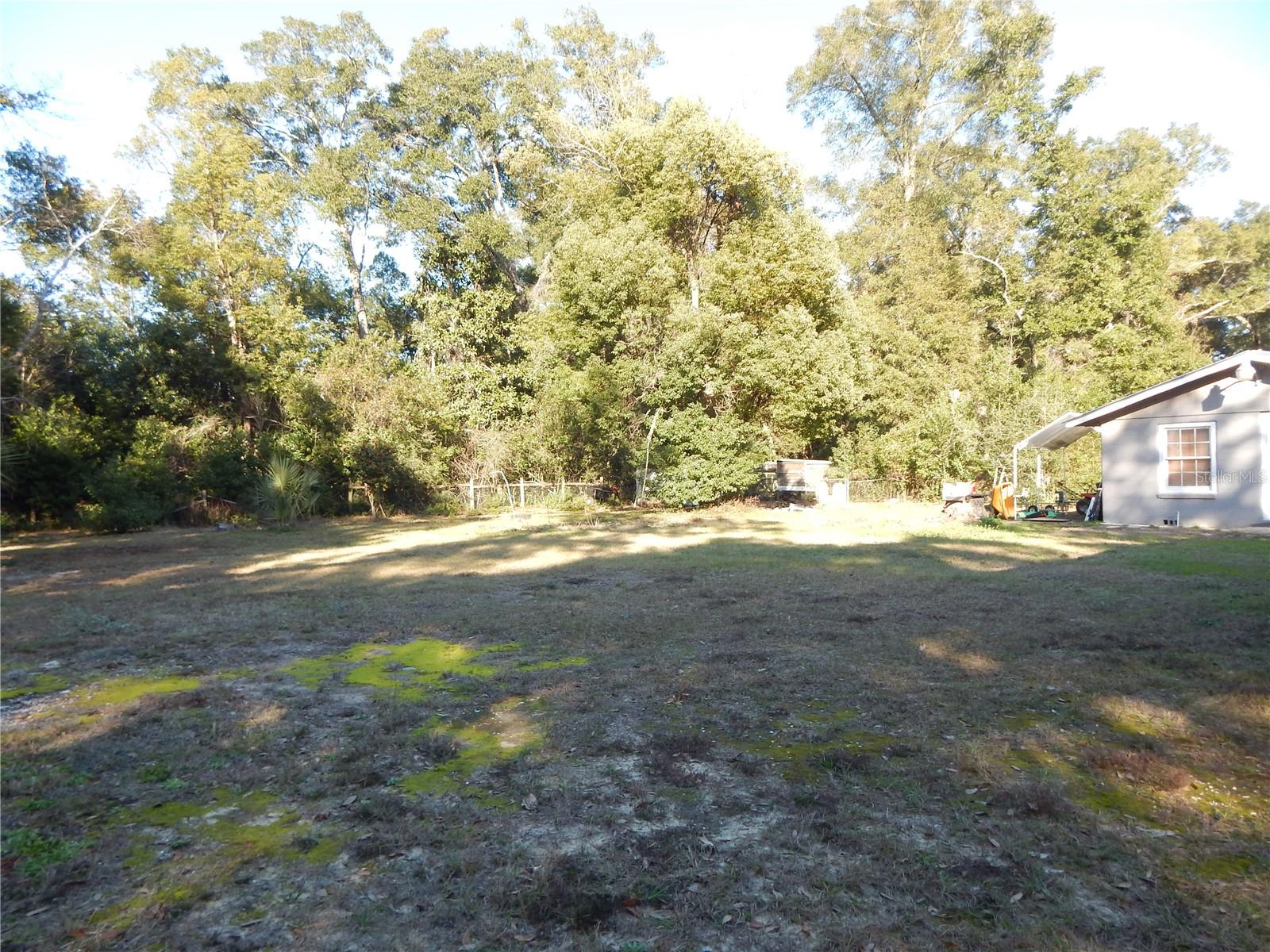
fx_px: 807
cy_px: 476
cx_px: 635
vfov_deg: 61.1
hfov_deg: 76.4
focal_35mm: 22
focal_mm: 4
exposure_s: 1/250
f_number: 3
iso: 125
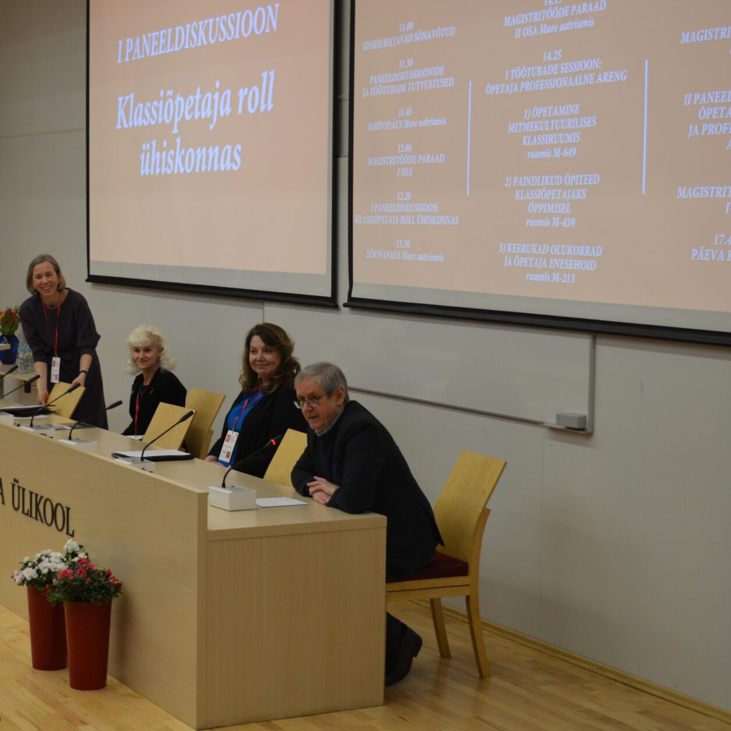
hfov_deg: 24.5
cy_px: 364
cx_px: 233
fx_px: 1672
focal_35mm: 70
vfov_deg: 24.7
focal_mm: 36
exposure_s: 1/60
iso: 720
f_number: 4.8
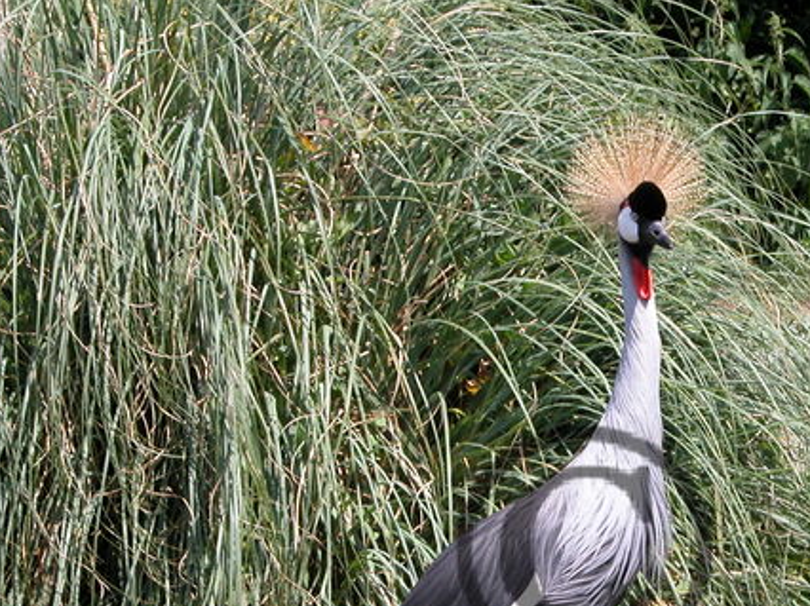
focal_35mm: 201
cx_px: 584
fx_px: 4701
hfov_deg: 9.8
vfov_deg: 7.4
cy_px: 551
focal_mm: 27.3
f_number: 5.2
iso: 100
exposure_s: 1/292
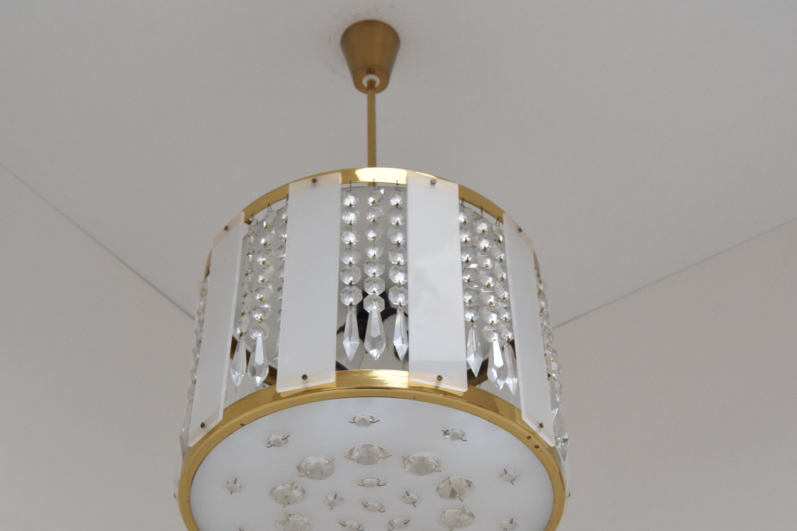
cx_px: 382
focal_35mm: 64
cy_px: 324
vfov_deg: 21.2
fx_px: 1417
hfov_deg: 31.4
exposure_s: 1/125
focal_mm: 32
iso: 1600
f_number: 5.6
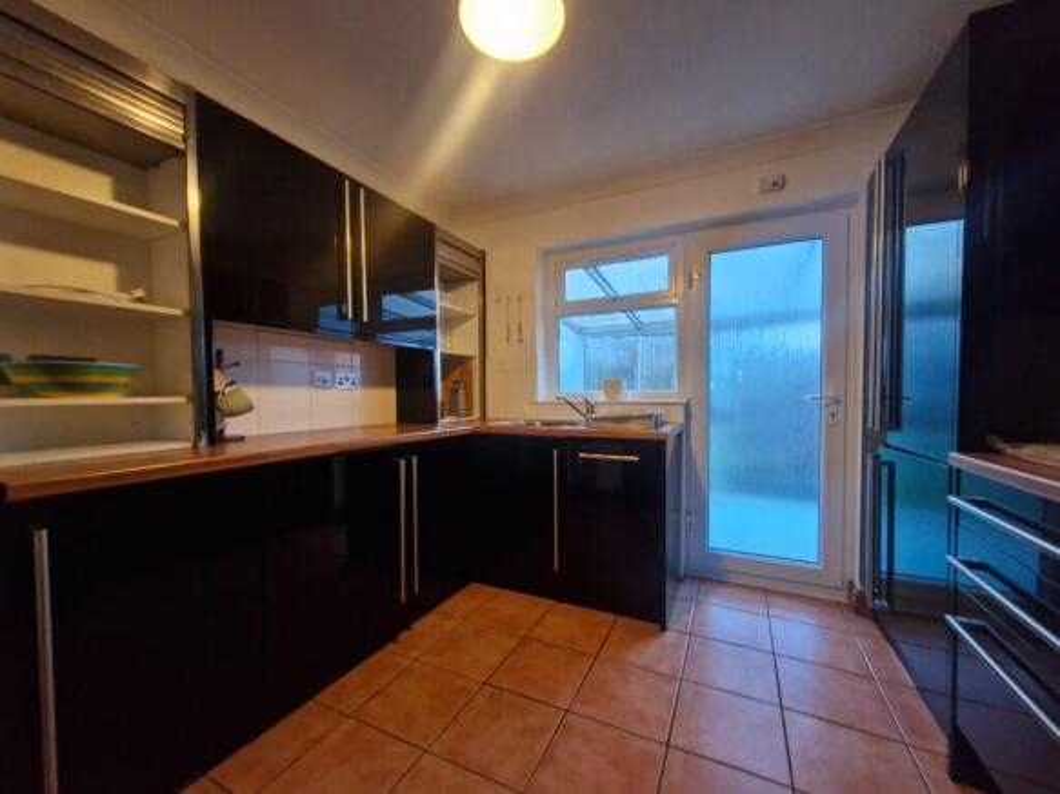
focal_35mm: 13
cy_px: 397
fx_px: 398
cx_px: 530
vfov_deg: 89.9
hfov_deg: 106.2
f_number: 2.2
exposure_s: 1/33
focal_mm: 1.74
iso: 640
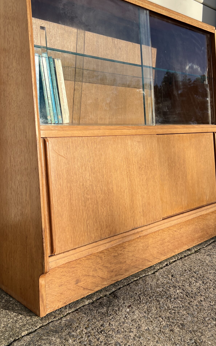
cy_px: 154
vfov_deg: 52.6
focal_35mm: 37
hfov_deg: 34.4
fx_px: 348
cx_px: 105
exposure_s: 1/4444
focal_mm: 5.7
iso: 50
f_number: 1.5
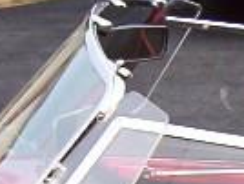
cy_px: 233
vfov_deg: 6.7
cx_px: 308
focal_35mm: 219
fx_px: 1546
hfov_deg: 8.9
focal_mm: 5.54
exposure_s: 1/215
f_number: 2.76
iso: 100
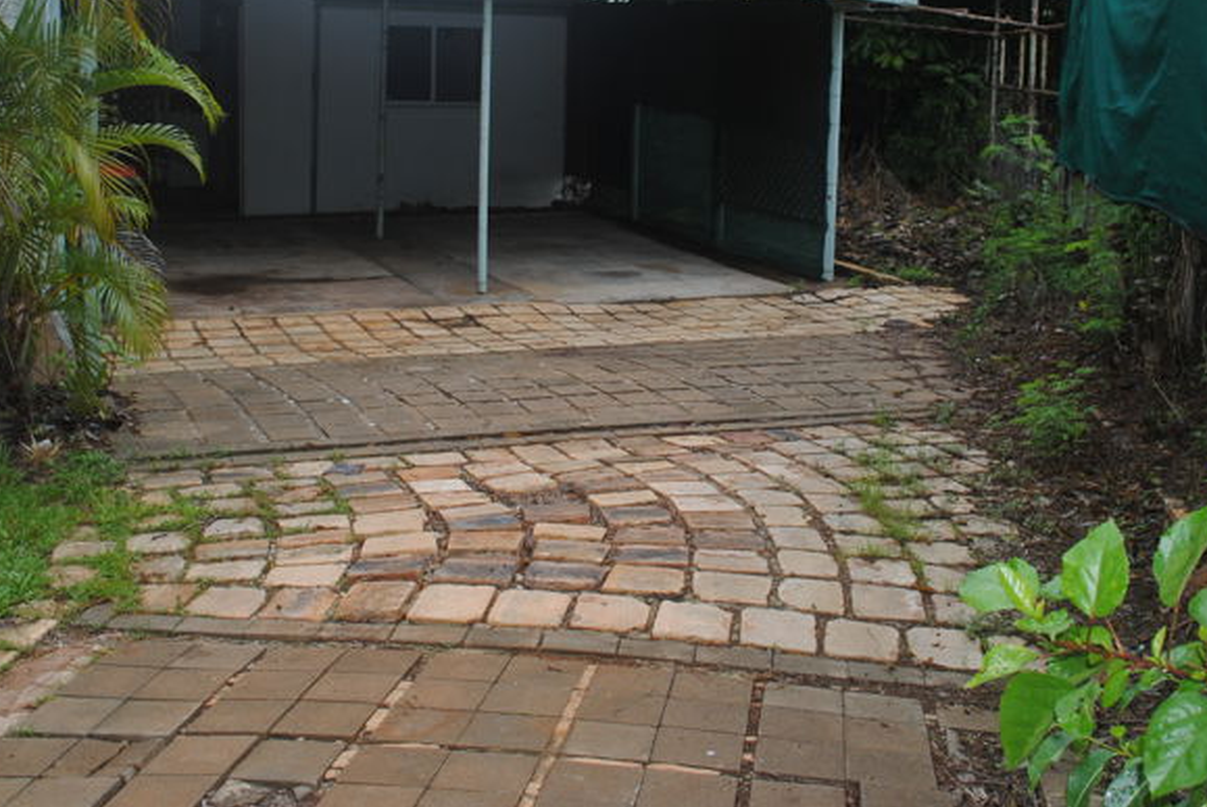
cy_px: 200
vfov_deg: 31.4
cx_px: 671
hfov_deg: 46.3
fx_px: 1409
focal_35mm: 42
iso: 100
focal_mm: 18
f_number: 5
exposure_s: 1/200
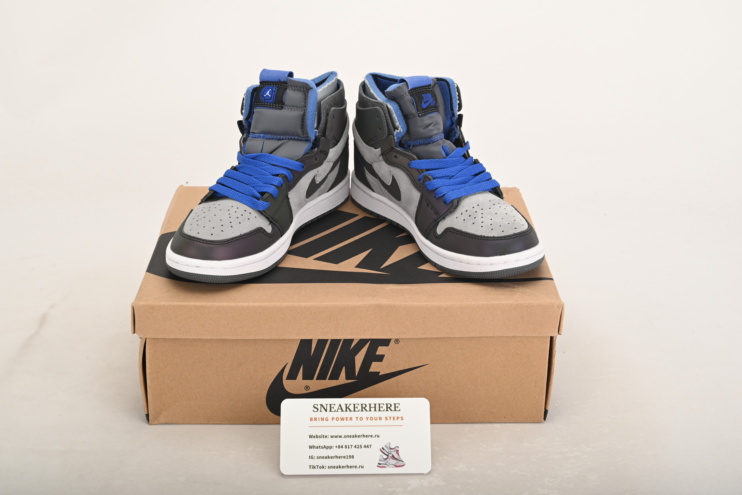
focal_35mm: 50
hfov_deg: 39.6
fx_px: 1031
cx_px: 371
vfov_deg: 27.0
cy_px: 248
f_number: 11
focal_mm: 50
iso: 100
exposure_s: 1/200
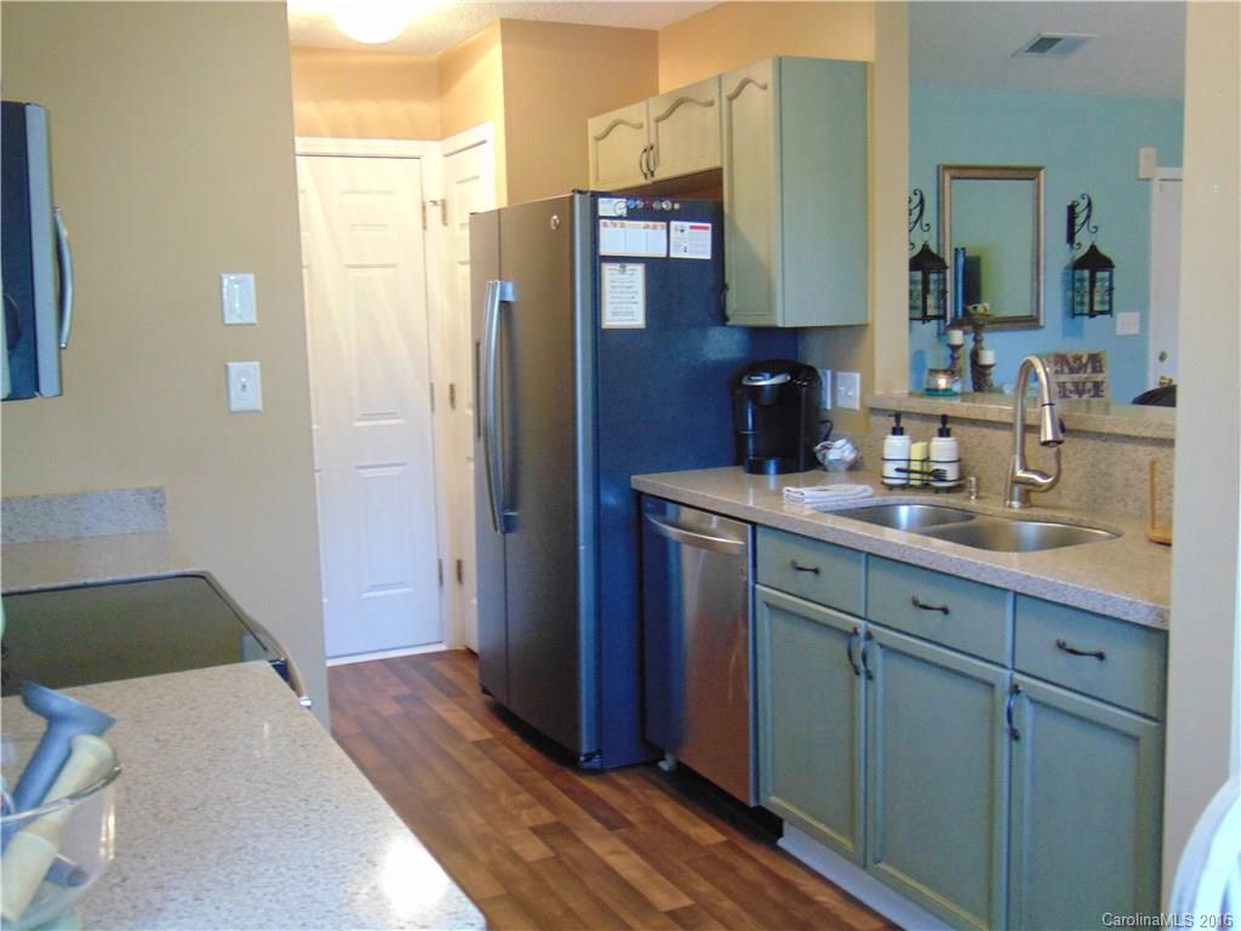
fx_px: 1255
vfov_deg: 40.7
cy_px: 466
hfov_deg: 52.6
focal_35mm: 35
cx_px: 620
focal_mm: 6.3
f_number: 3.2
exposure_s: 1/25
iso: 400
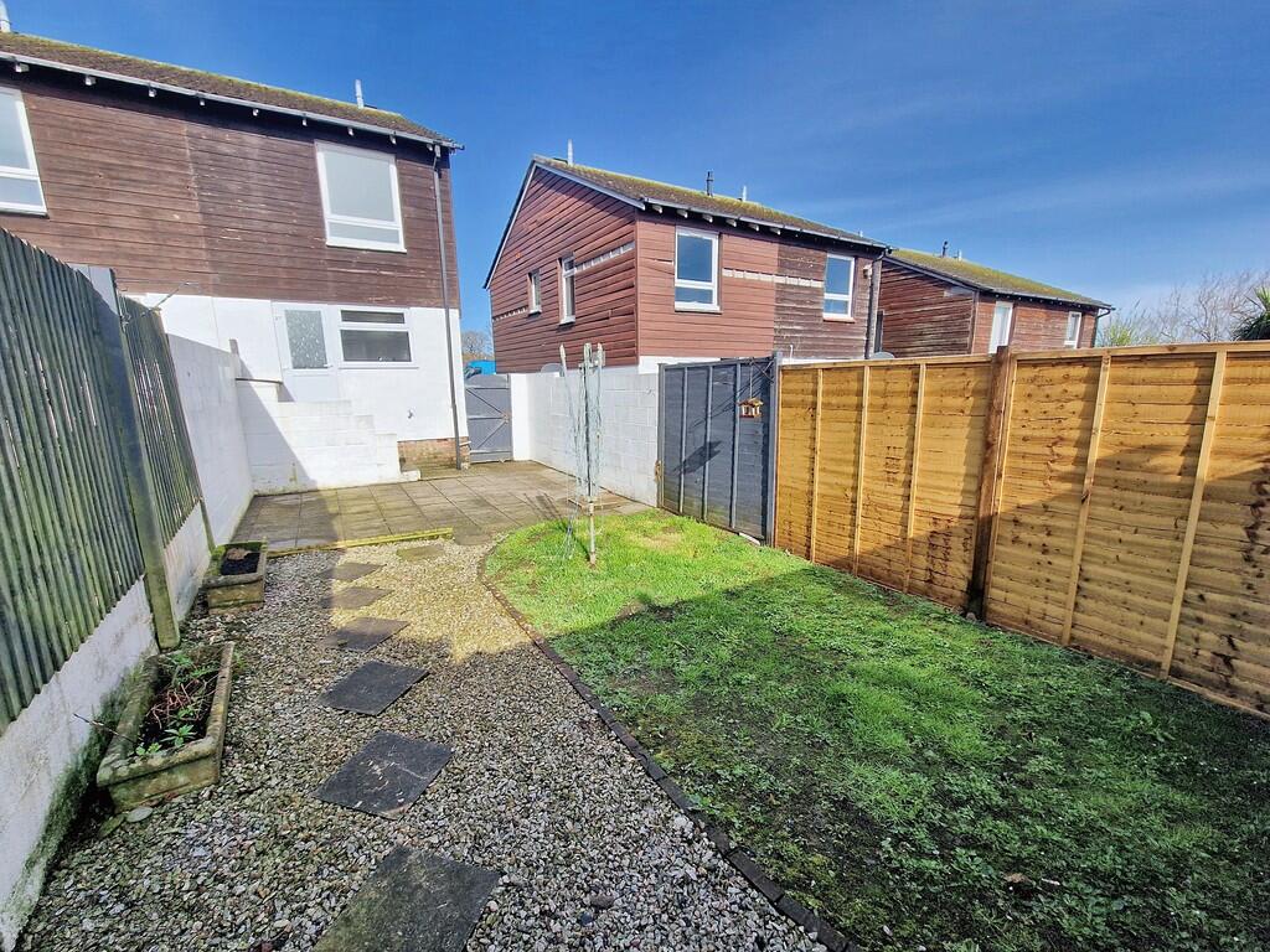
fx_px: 477
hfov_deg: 106.2
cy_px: 476
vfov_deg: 89.9
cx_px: 635
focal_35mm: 13
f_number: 2.2
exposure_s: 1/1372
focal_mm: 2.2
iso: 50
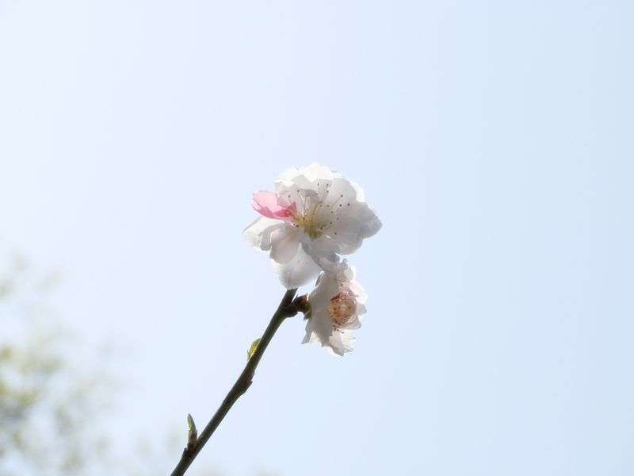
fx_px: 2289
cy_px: 238
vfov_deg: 11.9
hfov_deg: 15.8
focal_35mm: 125
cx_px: 317
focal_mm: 22.38
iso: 64
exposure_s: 1/1000
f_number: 4.1
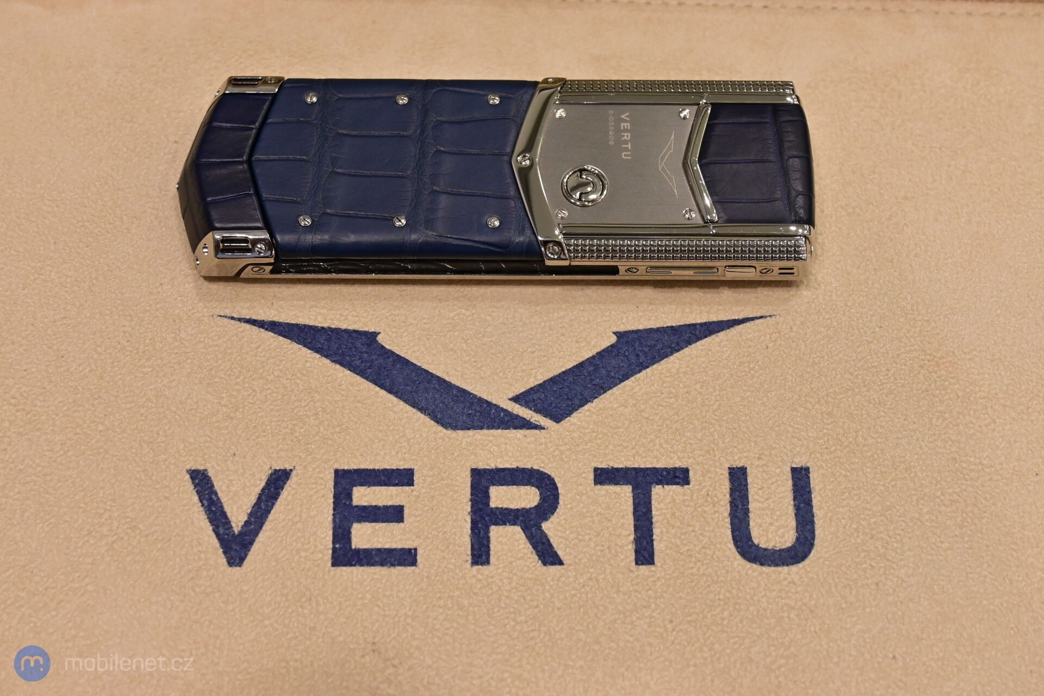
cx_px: 522
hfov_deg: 34.2
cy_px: 348
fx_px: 1696
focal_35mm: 58
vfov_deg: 23.2
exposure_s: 1/60
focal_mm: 39
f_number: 5.6
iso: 450
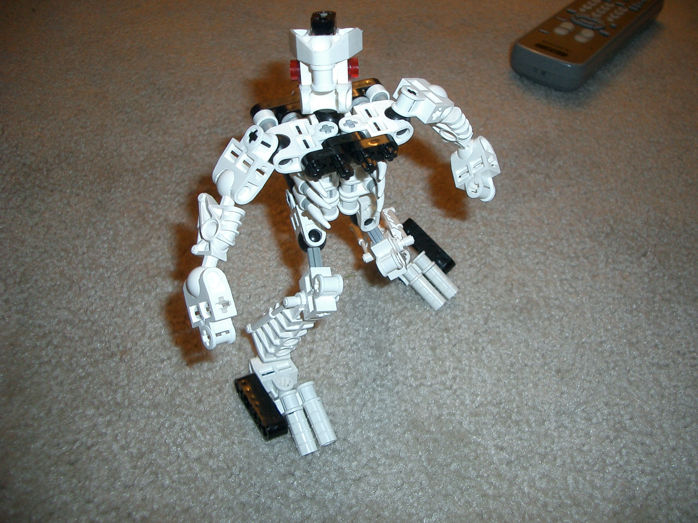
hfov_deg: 52.6
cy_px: 262
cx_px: 349
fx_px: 706
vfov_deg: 40.7
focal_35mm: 35
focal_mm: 5.8
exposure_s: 1/40
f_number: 2.6
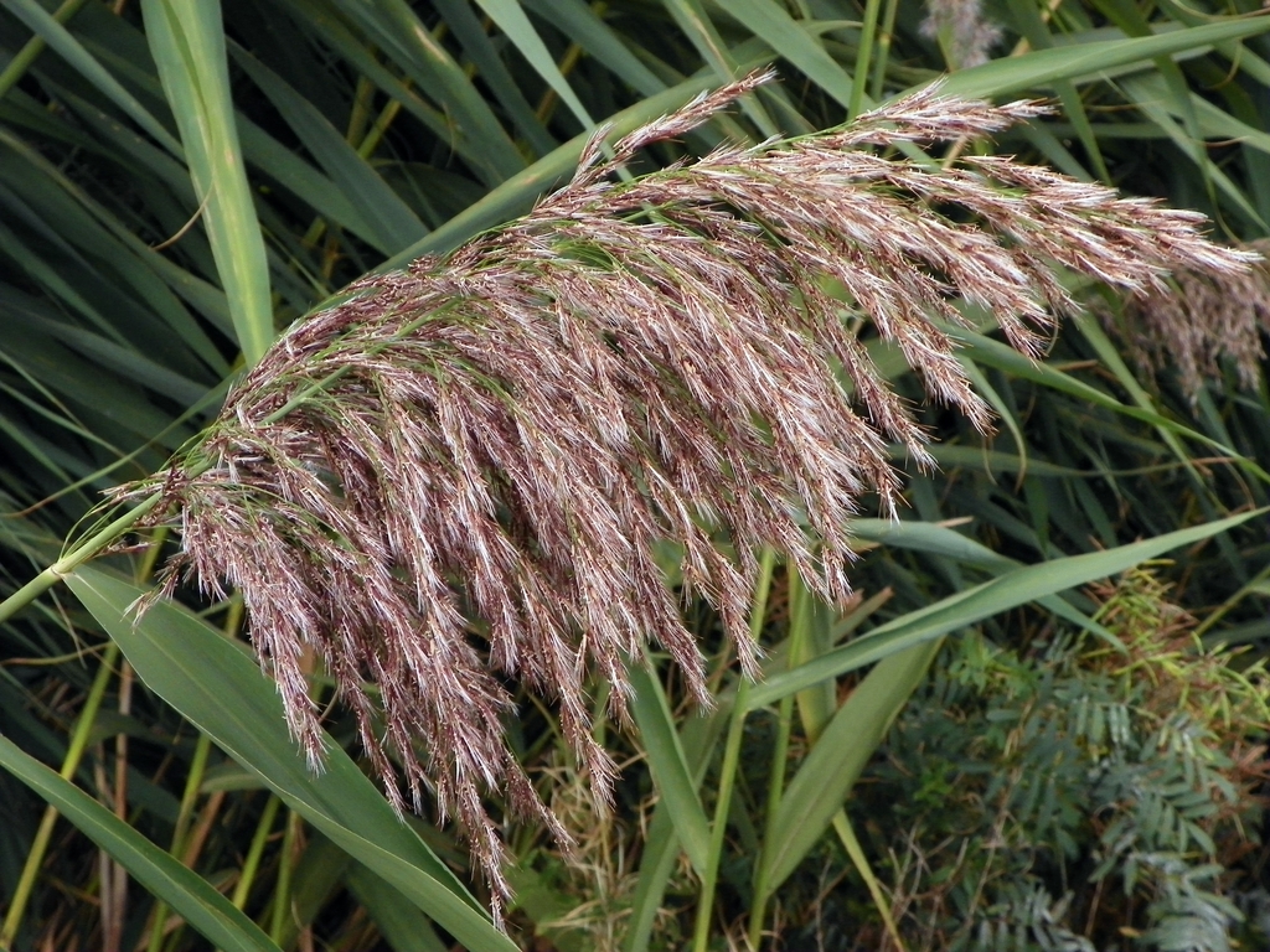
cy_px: 476
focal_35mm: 52
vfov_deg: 28.0
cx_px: 635
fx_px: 1908
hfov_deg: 36.8
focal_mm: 9.2
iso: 200
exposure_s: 1/320
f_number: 4.5
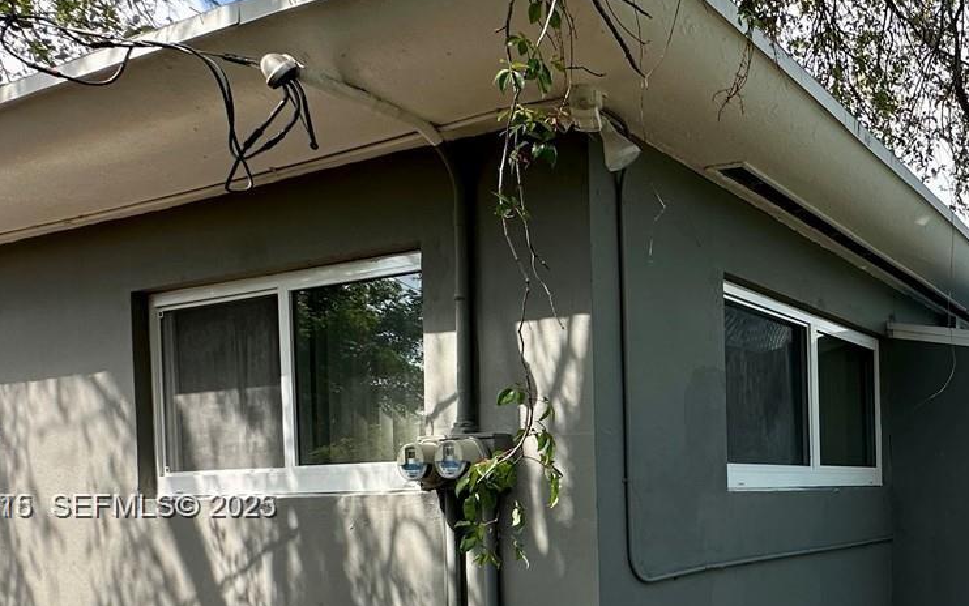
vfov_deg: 37.6
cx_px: 914
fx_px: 845
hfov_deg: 51.0
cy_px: 508
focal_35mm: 32
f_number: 2.2
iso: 40
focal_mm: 2.22
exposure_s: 1/463
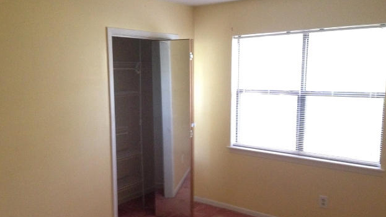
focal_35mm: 37
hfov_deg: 54.0
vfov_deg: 32.0
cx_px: 188
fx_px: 379
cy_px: 121
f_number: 2.4
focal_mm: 4.12
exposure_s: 1/15
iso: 400
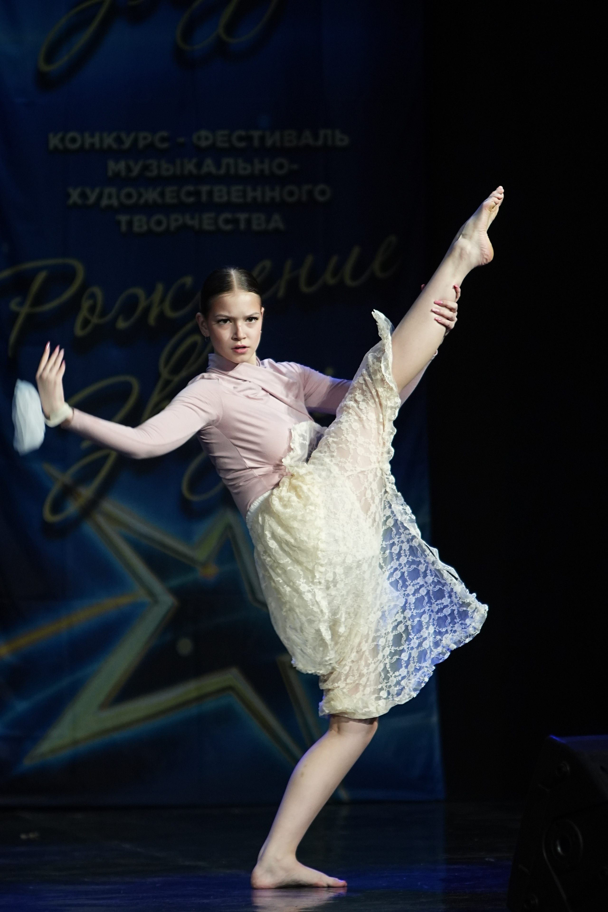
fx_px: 7599
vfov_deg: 6.9
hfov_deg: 4.6
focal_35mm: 300
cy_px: 456
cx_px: 304
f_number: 2.8
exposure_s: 1/320
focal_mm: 200
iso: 1250
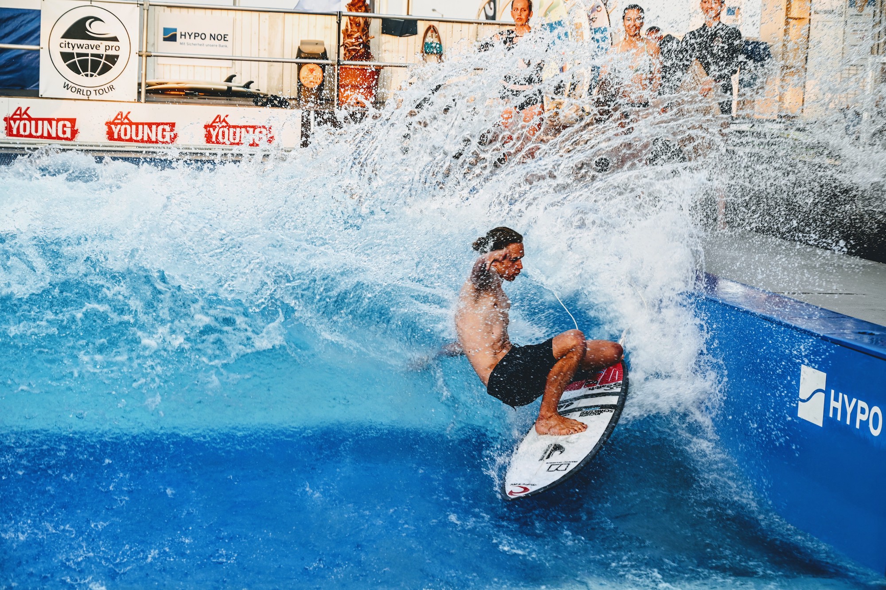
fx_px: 1722
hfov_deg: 28.9
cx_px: 443
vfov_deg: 19.4
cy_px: 295
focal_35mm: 70
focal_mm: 70
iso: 640
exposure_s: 1/500
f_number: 5.6
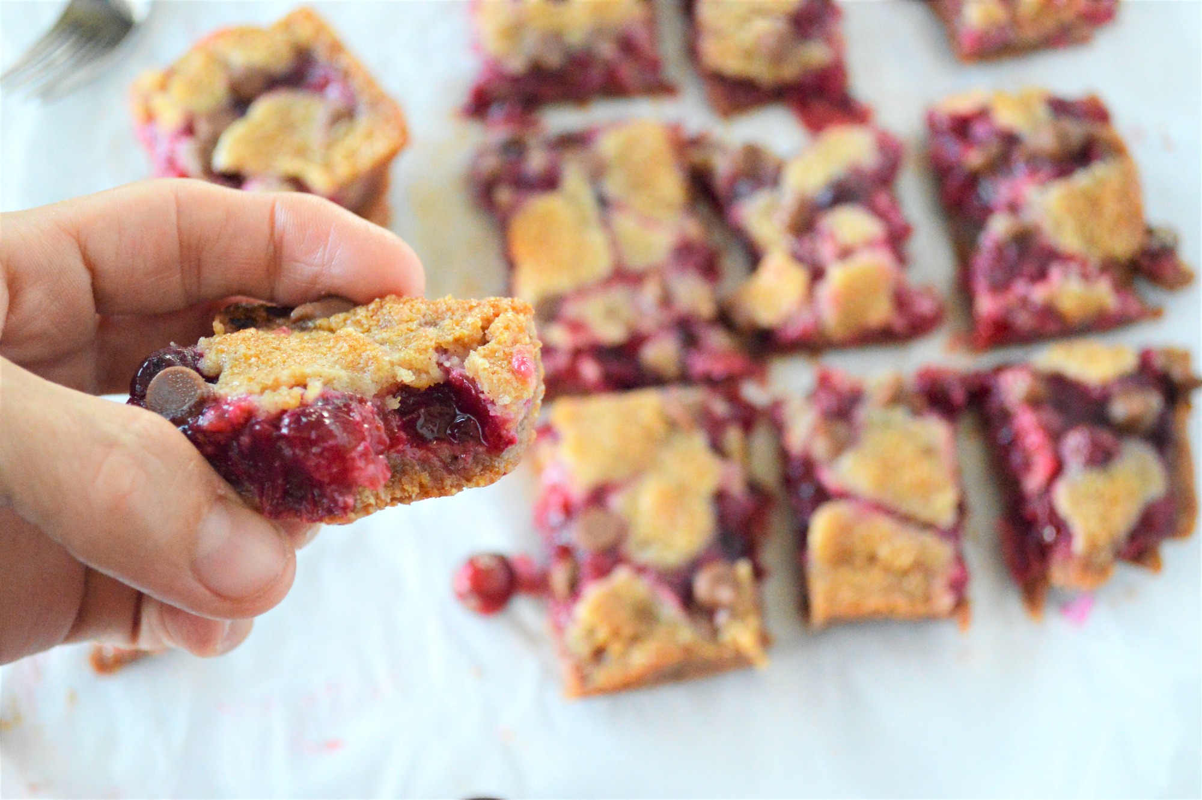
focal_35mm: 57
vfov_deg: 23.7
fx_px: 1902
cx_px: 601
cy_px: 400
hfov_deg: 35.1
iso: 2800
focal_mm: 38
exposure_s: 1/500
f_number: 5
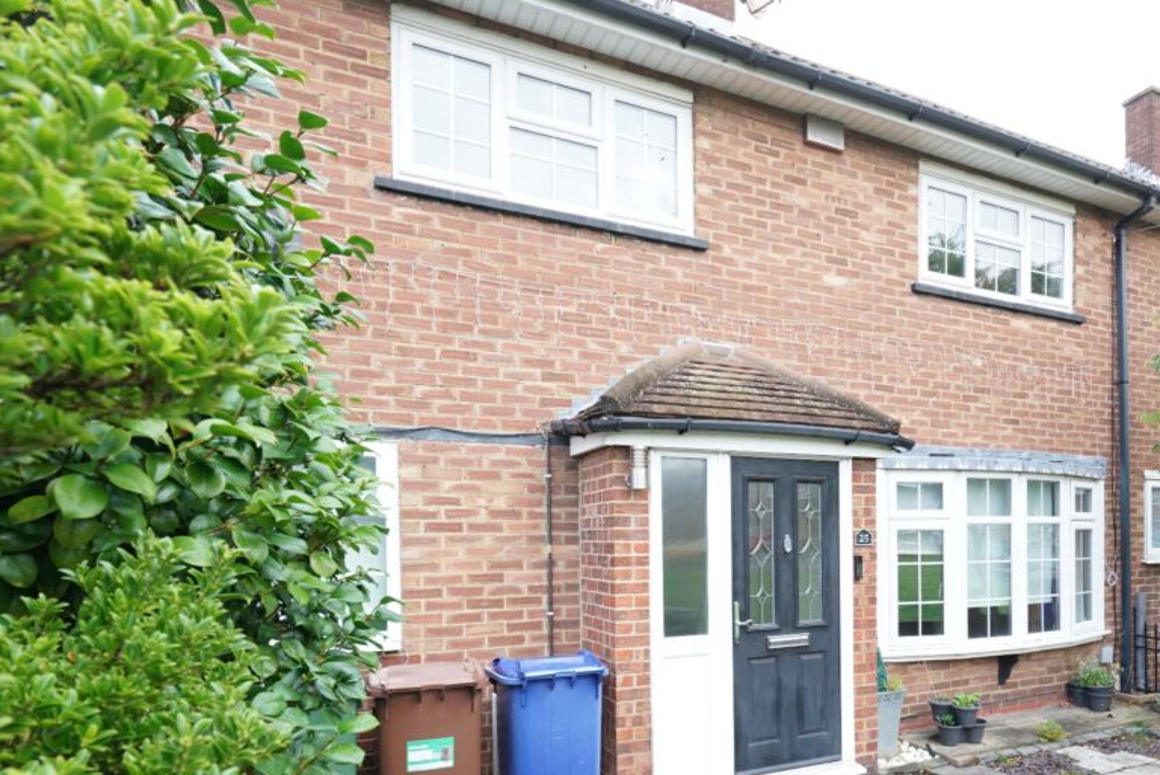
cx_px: 793
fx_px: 806
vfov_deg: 49.9
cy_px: 549
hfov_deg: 69.0
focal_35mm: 25
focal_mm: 16
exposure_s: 1/40
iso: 400
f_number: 7.1
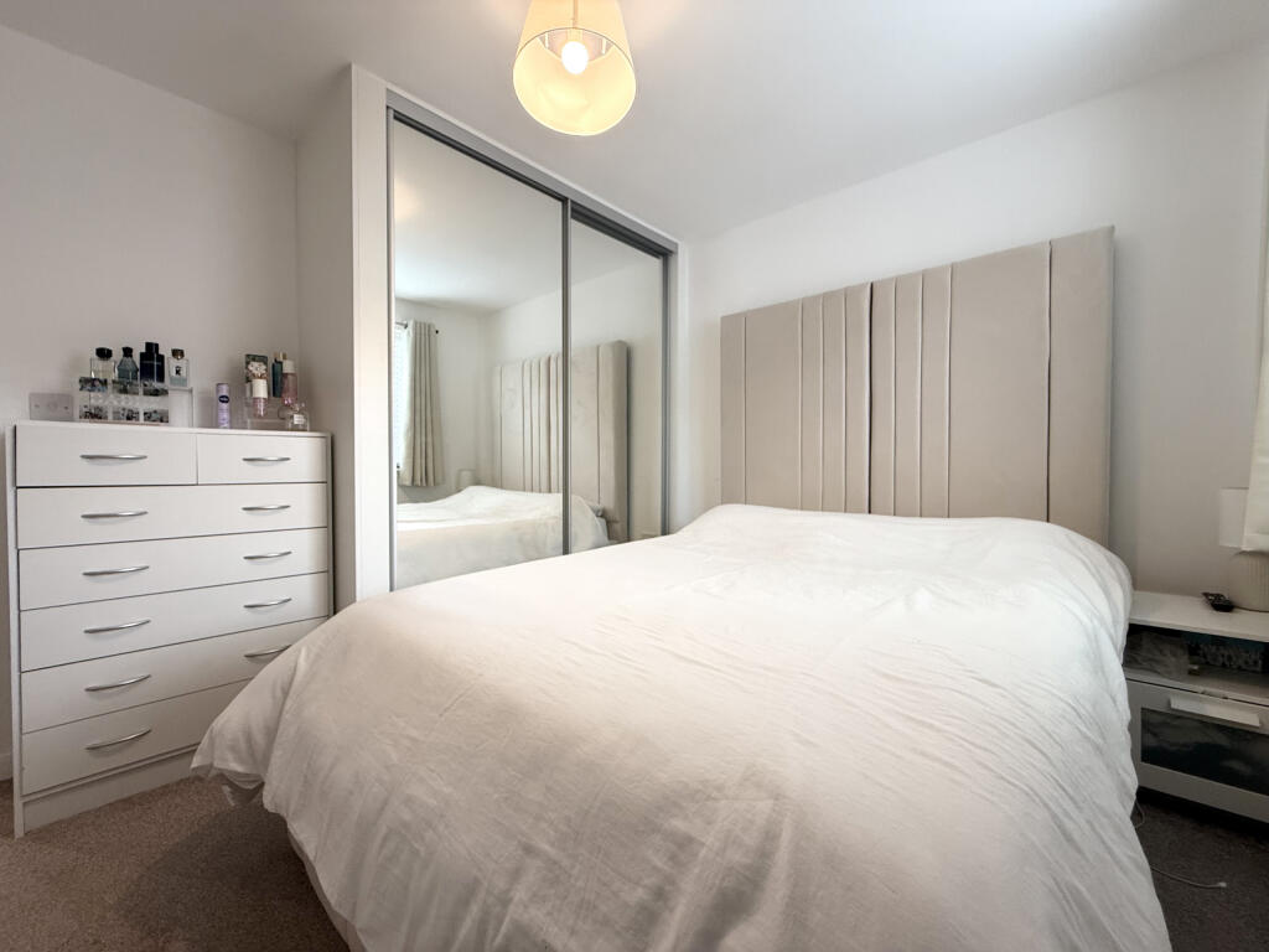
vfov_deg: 85.7
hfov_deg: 102.1
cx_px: 634
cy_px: 476
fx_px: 513
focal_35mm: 14
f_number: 2.2
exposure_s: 1/100
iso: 125
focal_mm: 2.22
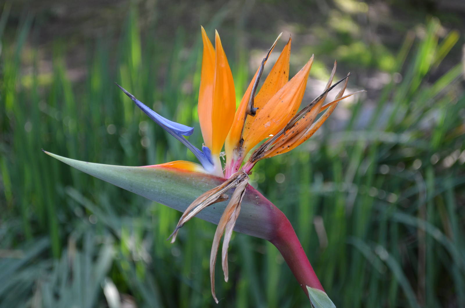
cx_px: 232
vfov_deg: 18.1
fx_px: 967
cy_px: 154
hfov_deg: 27.0
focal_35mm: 75
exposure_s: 1/100
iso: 400
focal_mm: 50
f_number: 5.6
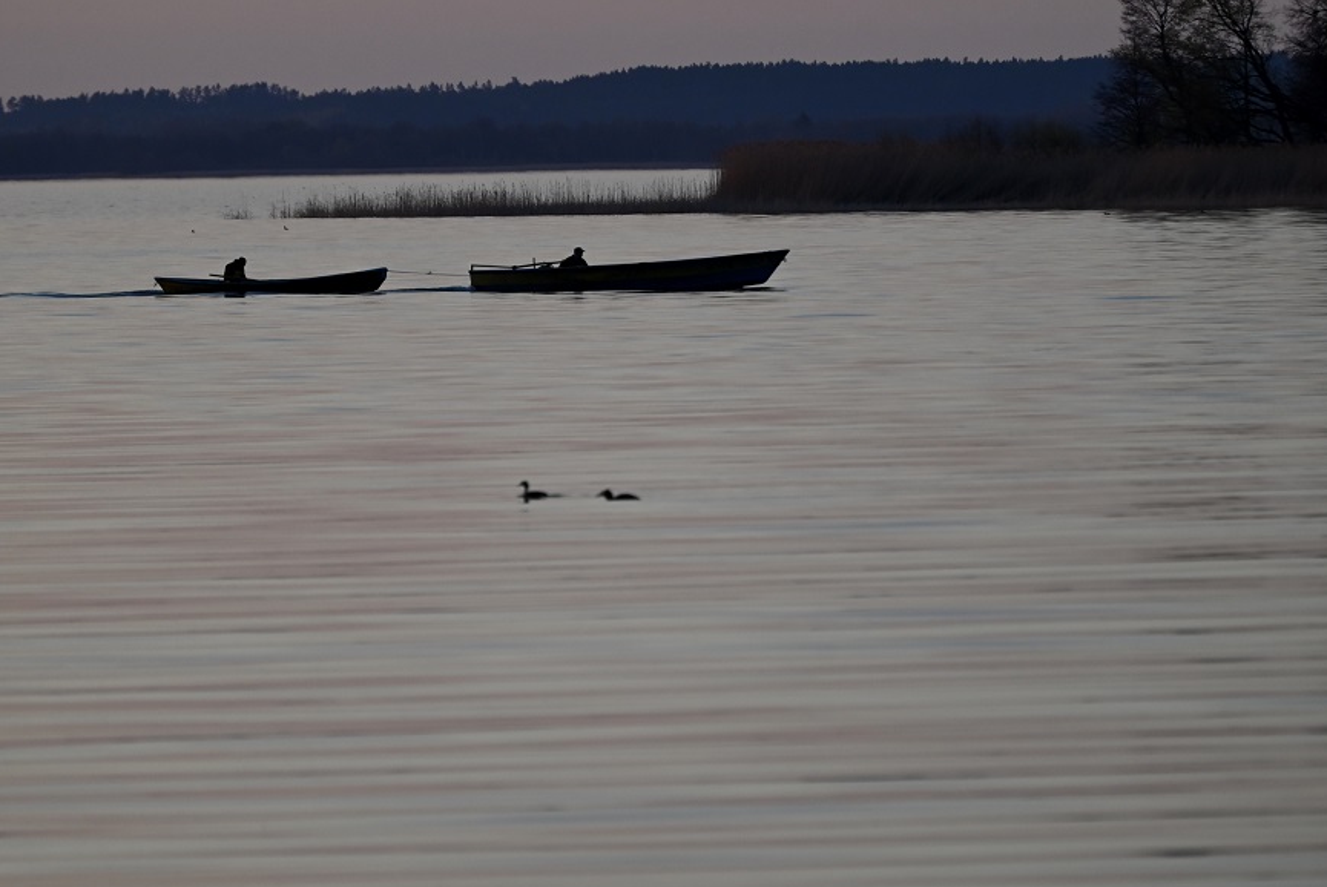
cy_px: 490
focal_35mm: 416
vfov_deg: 3.3
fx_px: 15344
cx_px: 600
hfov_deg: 5.0
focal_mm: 300
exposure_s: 1/500
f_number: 5.6
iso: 640
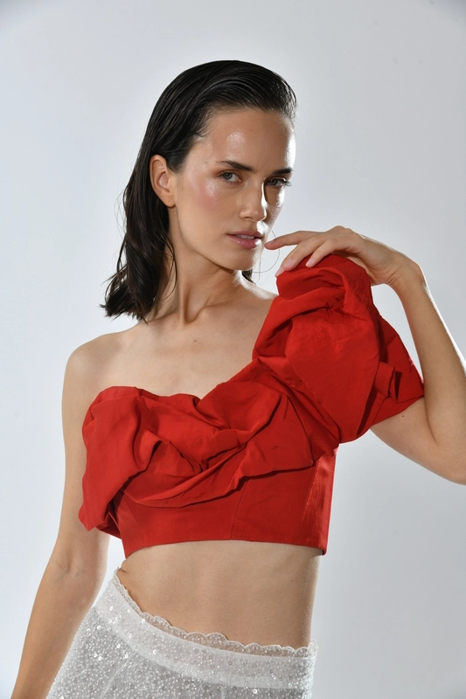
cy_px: 350
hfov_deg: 20.6
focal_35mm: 66
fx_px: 1282
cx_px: 233
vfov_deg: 30.5
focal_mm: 66
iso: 200
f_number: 8
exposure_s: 1/125
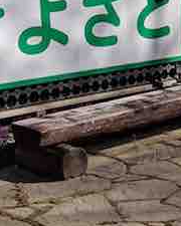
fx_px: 783
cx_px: 164
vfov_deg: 14.9
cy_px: -142
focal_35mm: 117
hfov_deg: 13.1
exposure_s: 1/3906
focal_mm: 4.44
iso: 57
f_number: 1.8
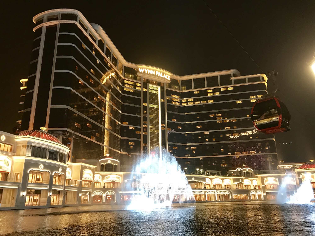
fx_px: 255
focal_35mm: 28
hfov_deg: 63.4
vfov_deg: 49.7
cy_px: 118
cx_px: 158
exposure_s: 1/17
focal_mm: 3.99
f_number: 1.8
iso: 64
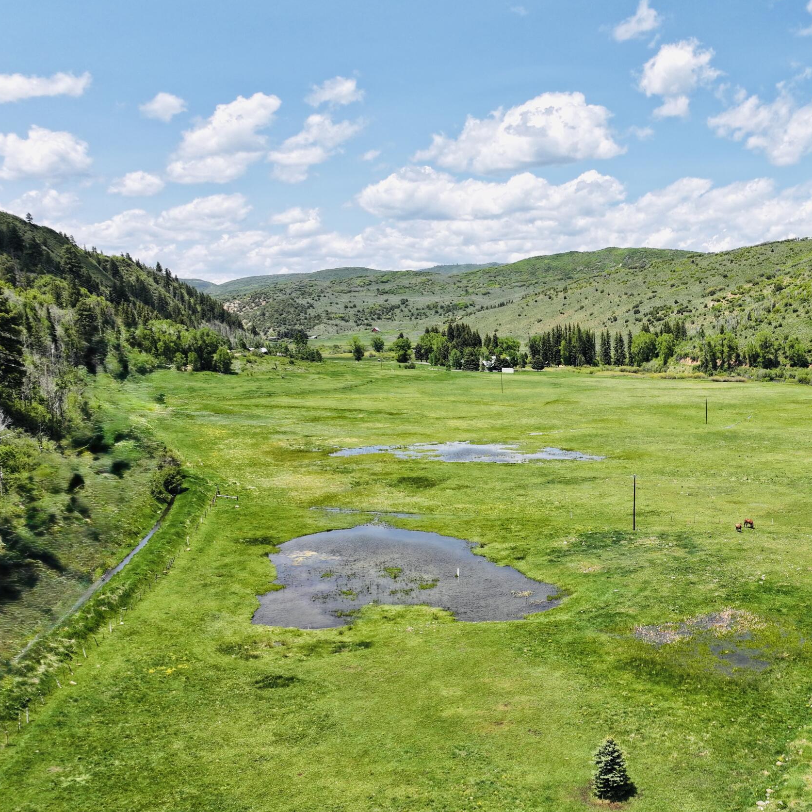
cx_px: 690
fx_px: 1008
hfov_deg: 41.3
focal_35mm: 38
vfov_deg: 43.2
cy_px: 543
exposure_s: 1/2000
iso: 100
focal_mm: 12.29
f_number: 2.8
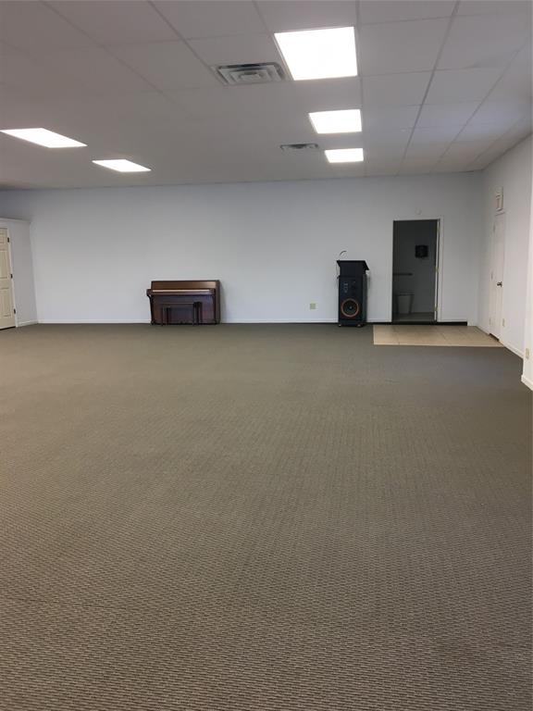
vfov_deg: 61.7
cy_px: 356
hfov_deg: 48.2
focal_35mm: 29
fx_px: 595
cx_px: 266
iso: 50
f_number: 2.2
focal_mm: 4.15
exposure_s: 1/30
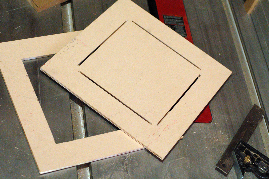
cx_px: 134
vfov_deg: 17.5
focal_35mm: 78
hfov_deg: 26.0
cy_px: 90
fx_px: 582
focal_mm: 50
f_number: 5
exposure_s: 1/100
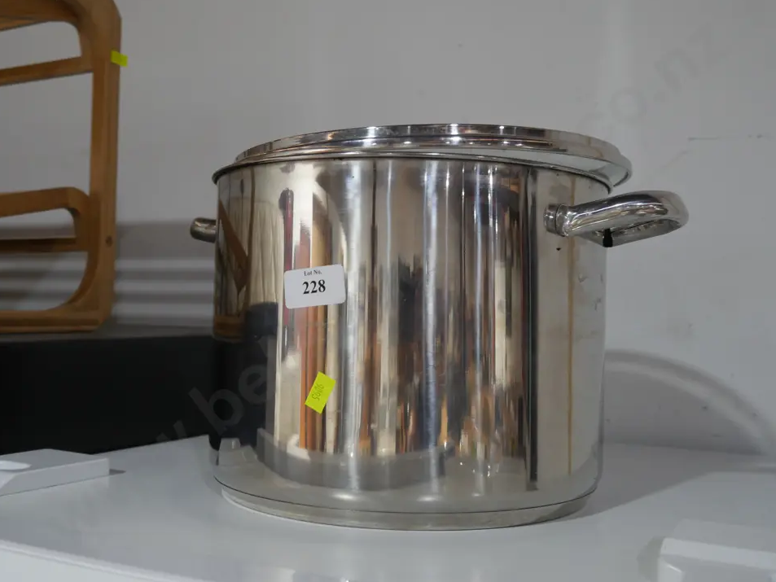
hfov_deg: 43.8
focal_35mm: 43
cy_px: 286
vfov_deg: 33.6
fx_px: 964
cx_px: 387
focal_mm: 20
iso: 640
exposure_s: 1/60
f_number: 4.4
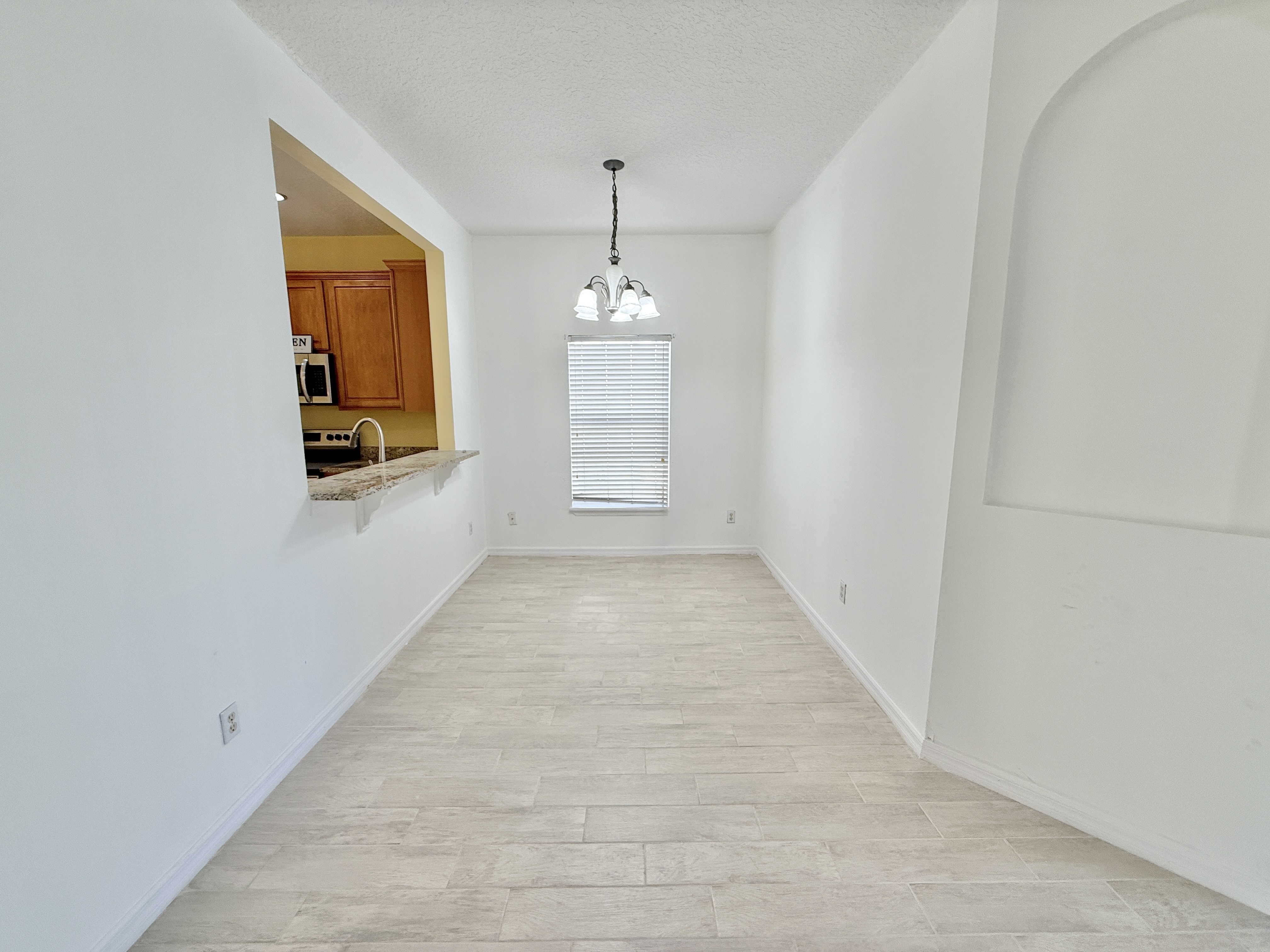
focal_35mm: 14
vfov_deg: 85.7
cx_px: 635
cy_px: 476
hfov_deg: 102.1
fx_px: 514
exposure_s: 1/120
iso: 80
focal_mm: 2.22
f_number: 2.2
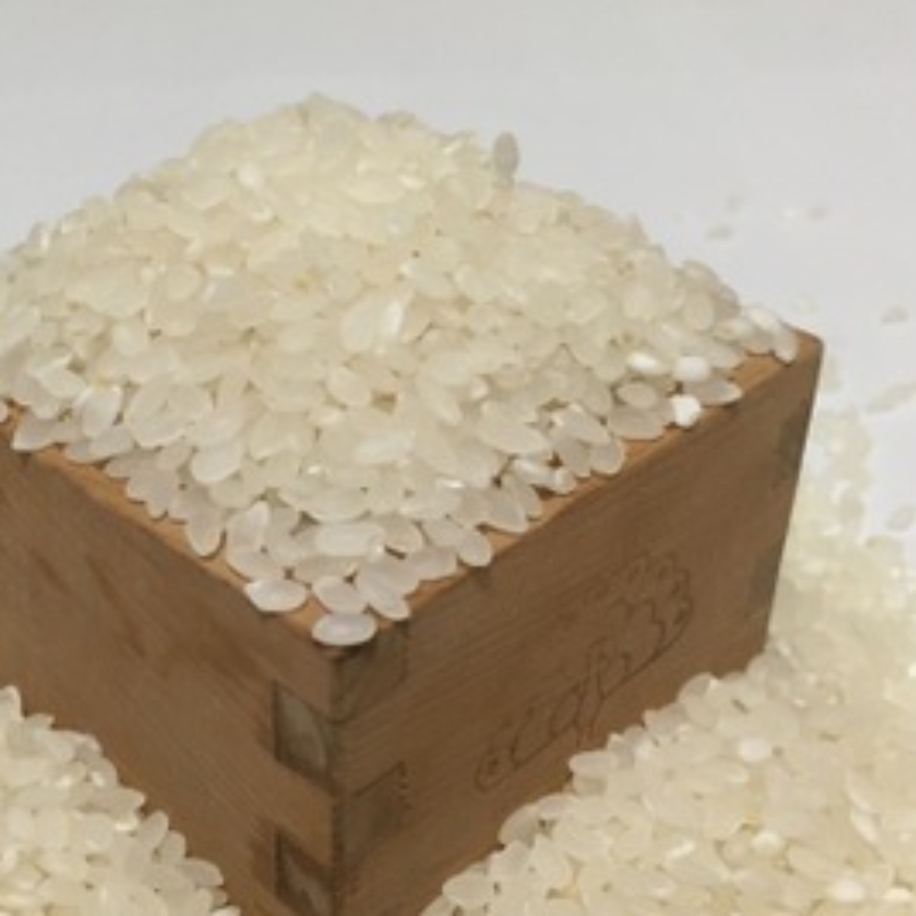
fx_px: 1377
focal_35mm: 46
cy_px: 494
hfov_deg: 36.4
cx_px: 305
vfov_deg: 36.8
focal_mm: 4.15
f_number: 2.2
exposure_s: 1/33
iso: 200
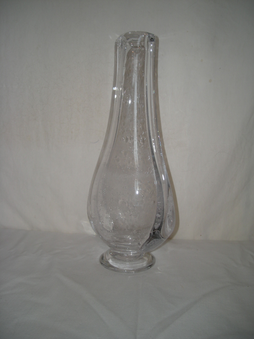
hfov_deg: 40.7
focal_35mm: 35
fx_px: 342
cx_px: 127
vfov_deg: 52.6
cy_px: 170
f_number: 2.8
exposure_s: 1/52
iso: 50
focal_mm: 5.7
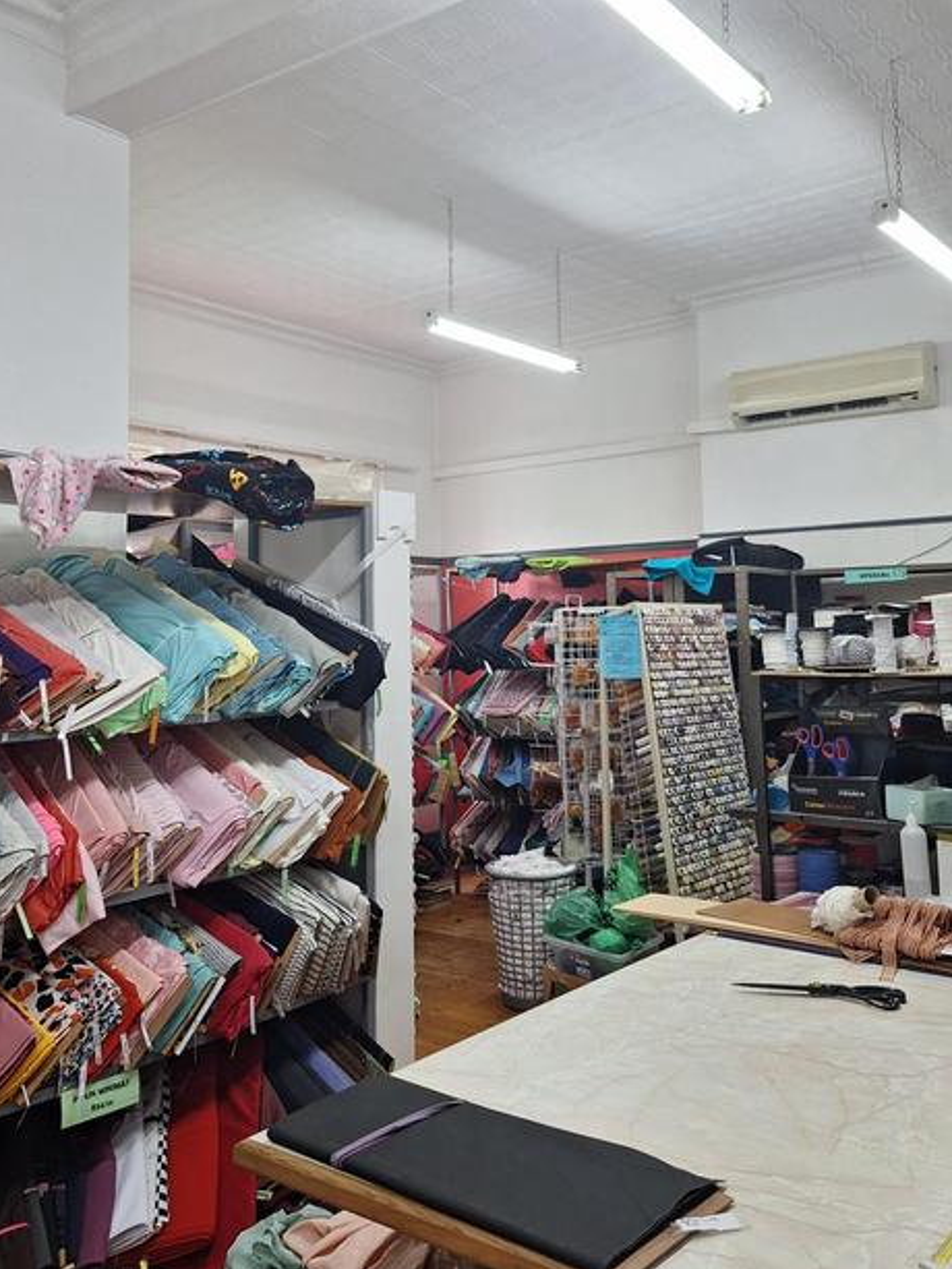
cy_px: 526
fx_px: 1100
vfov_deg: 59.6
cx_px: 482
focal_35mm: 30
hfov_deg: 46.8
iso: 100
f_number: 1.8
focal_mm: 5.54
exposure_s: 1/50
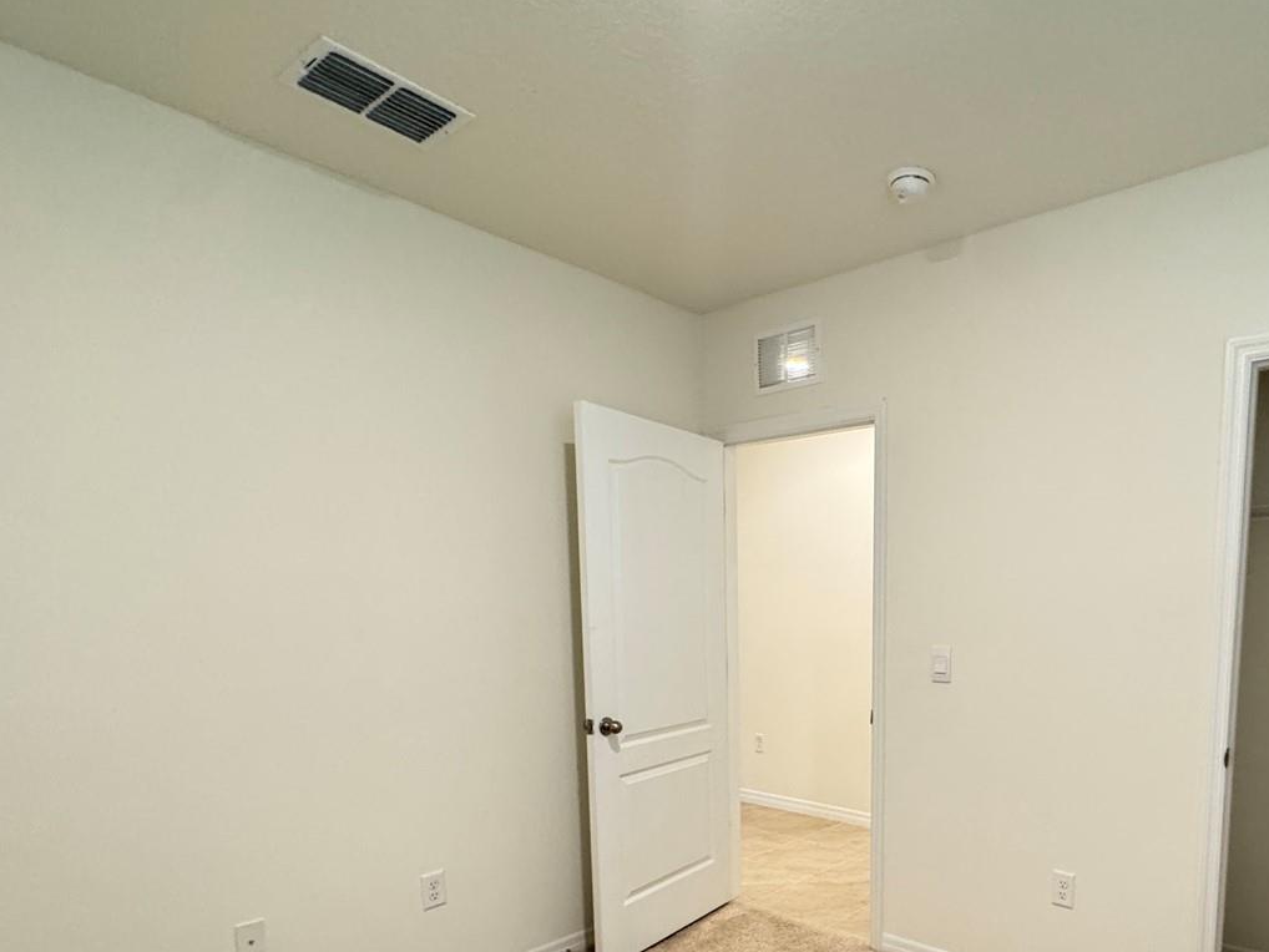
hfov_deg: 74.0
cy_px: 703
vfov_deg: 58.2
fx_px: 807
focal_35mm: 22
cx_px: 848
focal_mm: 2.22
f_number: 2.2
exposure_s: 1/60
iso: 400
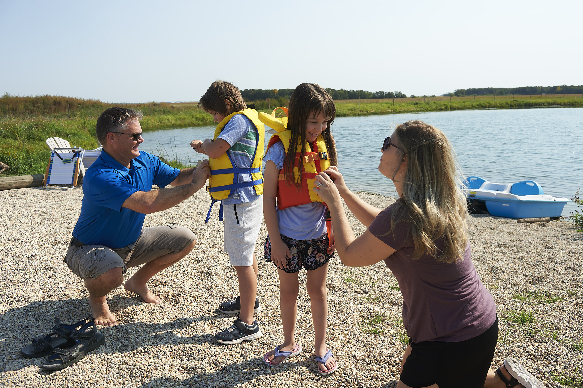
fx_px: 469
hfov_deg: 63.7
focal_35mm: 29
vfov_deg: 44.9
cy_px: 194
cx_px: 292
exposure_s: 1/320
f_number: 5.6
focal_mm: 29
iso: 100
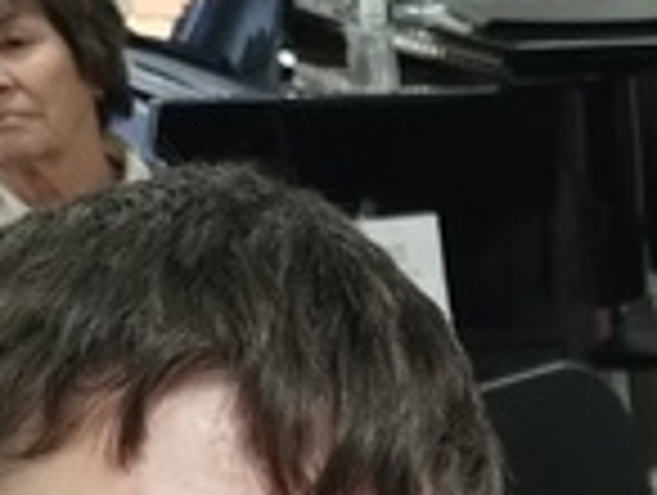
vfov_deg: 7.1
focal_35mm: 197
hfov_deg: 9.6
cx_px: 1089
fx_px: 3745
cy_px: 1249
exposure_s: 1/30
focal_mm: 4.27
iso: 491
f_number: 1.8
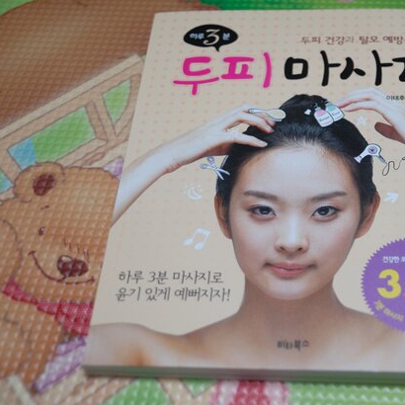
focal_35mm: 63
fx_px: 830
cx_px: 301
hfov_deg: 27.1
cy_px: 196
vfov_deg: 27.4
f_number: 2.8
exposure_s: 1/25
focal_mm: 31
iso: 100
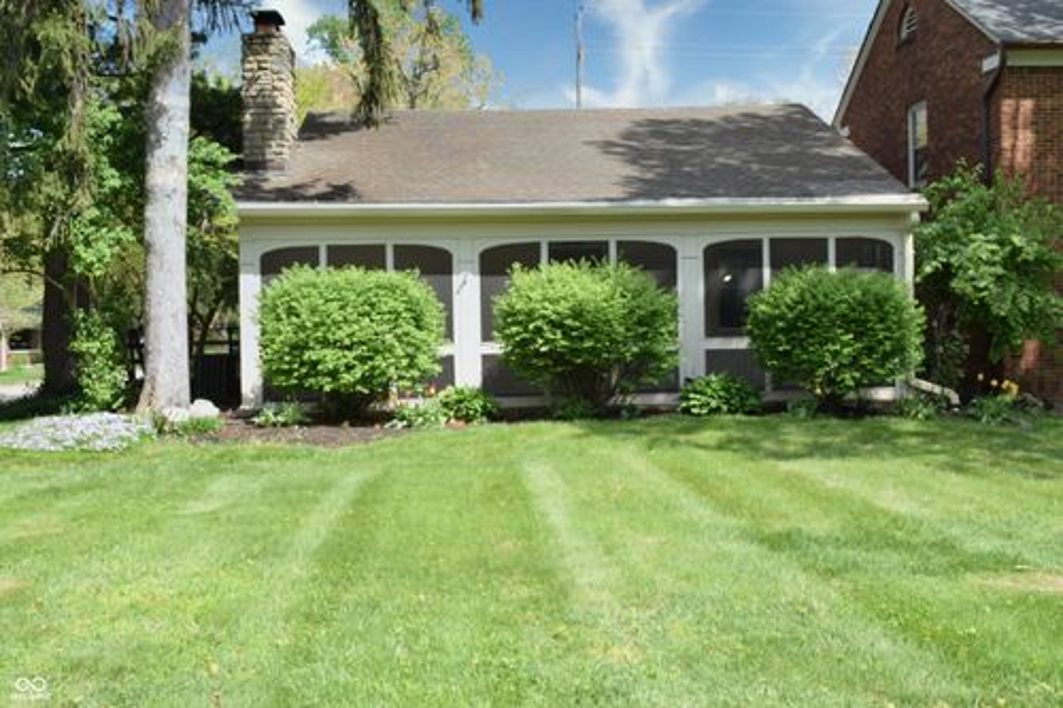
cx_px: 532
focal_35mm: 42
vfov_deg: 31.9
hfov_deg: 46.4
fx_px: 1240
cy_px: 354
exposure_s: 1/50
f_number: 11
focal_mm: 28
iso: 100
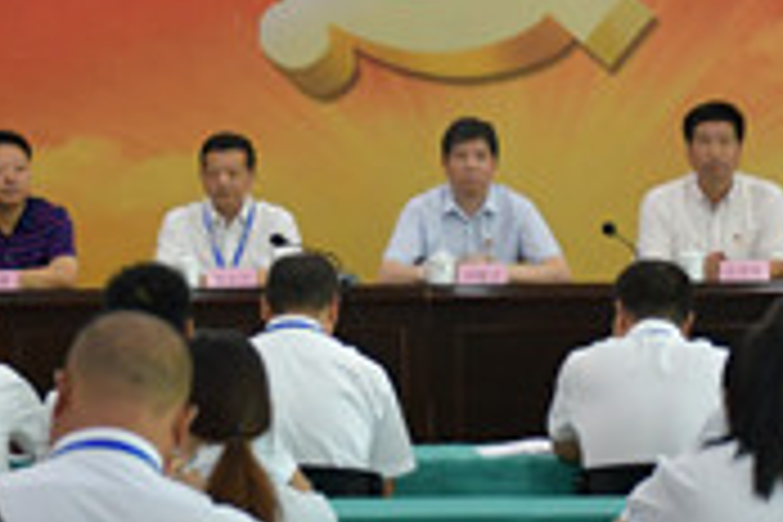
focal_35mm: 179
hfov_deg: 11.5
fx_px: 3893
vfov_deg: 7.7
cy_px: 130
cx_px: 392
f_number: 4.2
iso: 1000
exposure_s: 1/60
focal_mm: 35
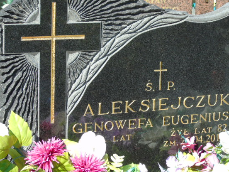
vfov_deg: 13.6
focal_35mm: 109
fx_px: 721
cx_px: 121
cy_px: 90
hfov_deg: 18.0
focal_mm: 17
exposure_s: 1/250
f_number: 4.3
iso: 80
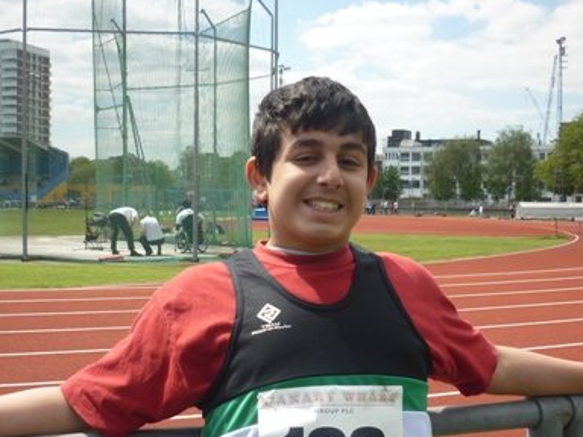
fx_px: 792
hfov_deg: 40.4
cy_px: 223
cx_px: 266
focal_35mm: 47
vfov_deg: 30.9
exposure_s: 1/125
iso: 80
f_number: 8
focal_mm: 5.5
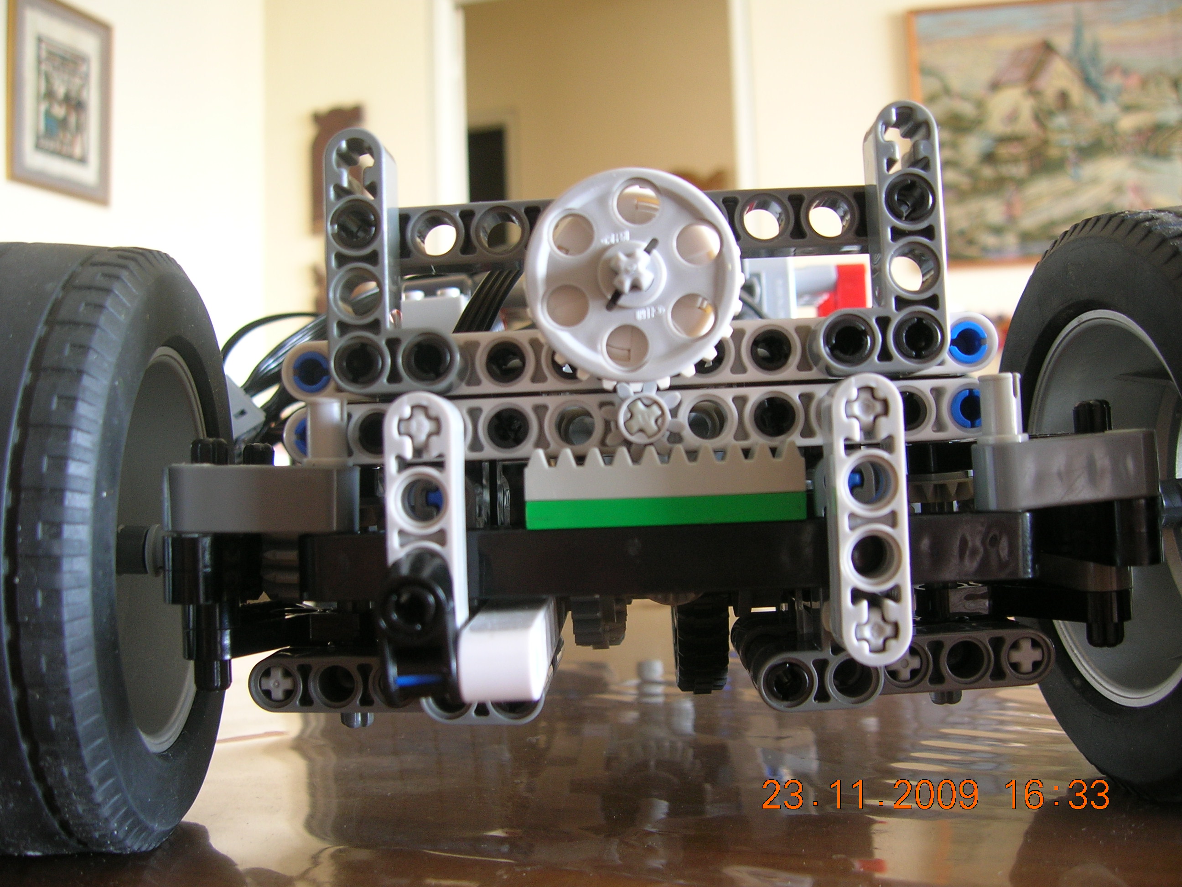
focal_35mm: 34
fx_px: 1161
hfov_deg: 54.0
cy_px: 444
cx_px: 591
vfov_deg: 41.8
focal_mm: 5.7
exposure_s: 1/3.8
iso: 61
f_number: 2.9
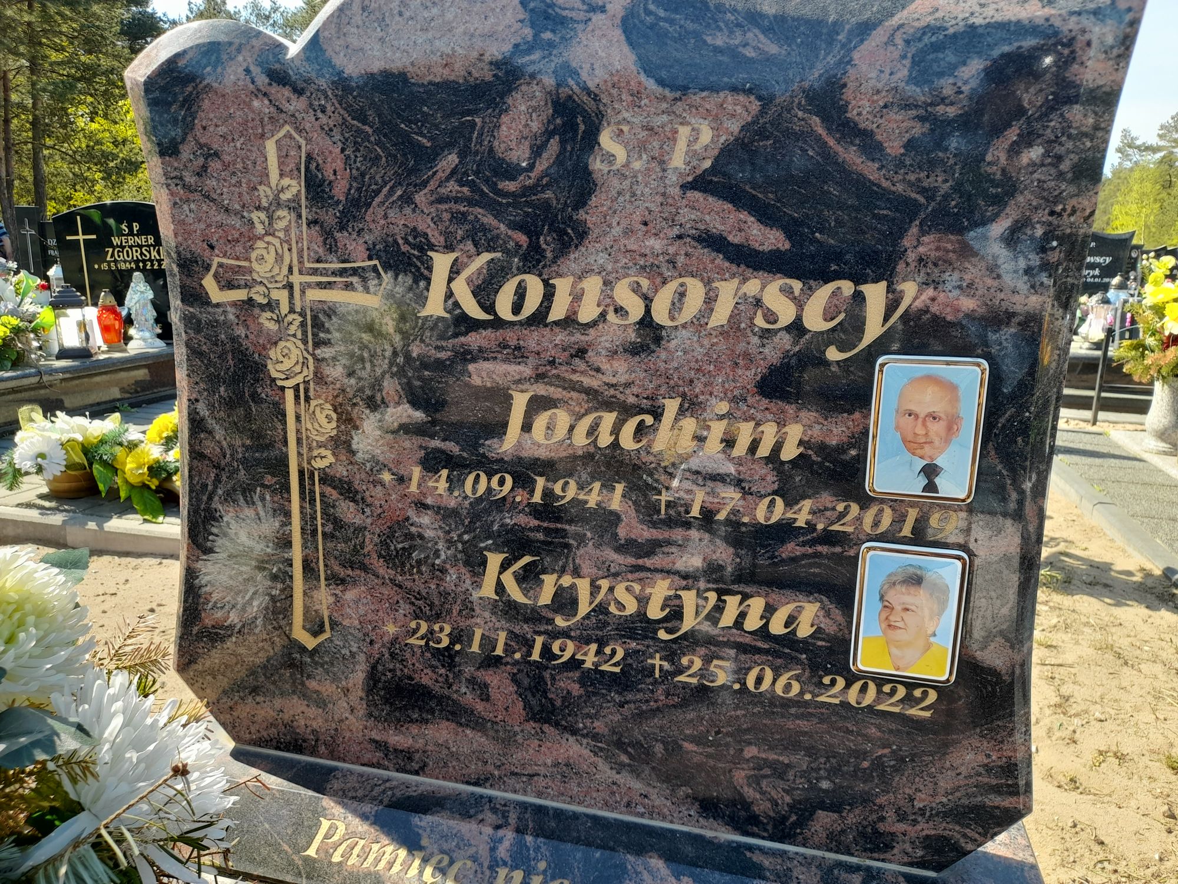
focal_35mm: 25
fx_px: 851
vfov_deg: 54.9
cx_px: 589
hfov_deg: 69.4
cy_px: 442
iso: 20
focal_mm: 4.6
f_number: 2
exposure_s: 1/105
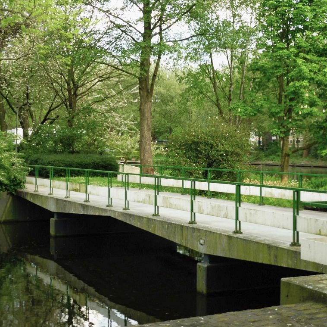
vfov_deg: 25.0
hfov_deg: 24.9
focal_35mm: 69
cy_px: 163
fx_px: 737
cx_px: 207
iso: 100
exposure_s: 1/80
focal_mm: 10.3
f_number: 4.7
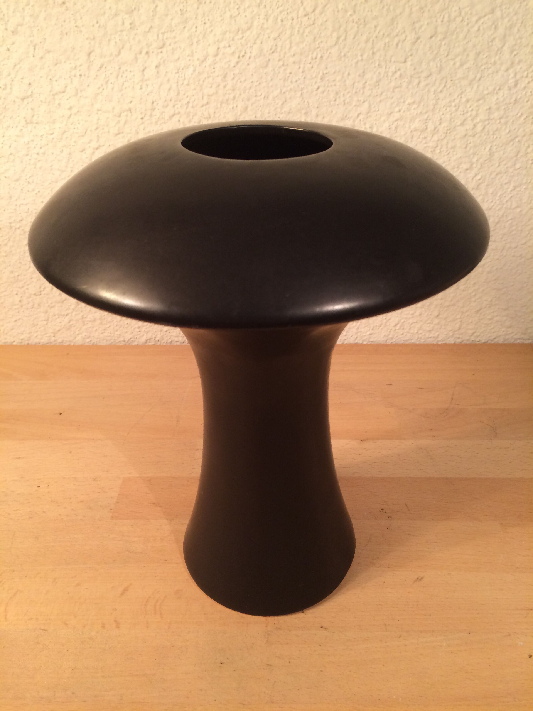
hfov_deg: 48.2
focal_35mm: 29
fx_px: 595
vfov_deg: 61.7
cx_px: 266
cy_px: 356
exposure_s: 1/33
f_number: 2.2
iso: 80
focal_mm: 4.15
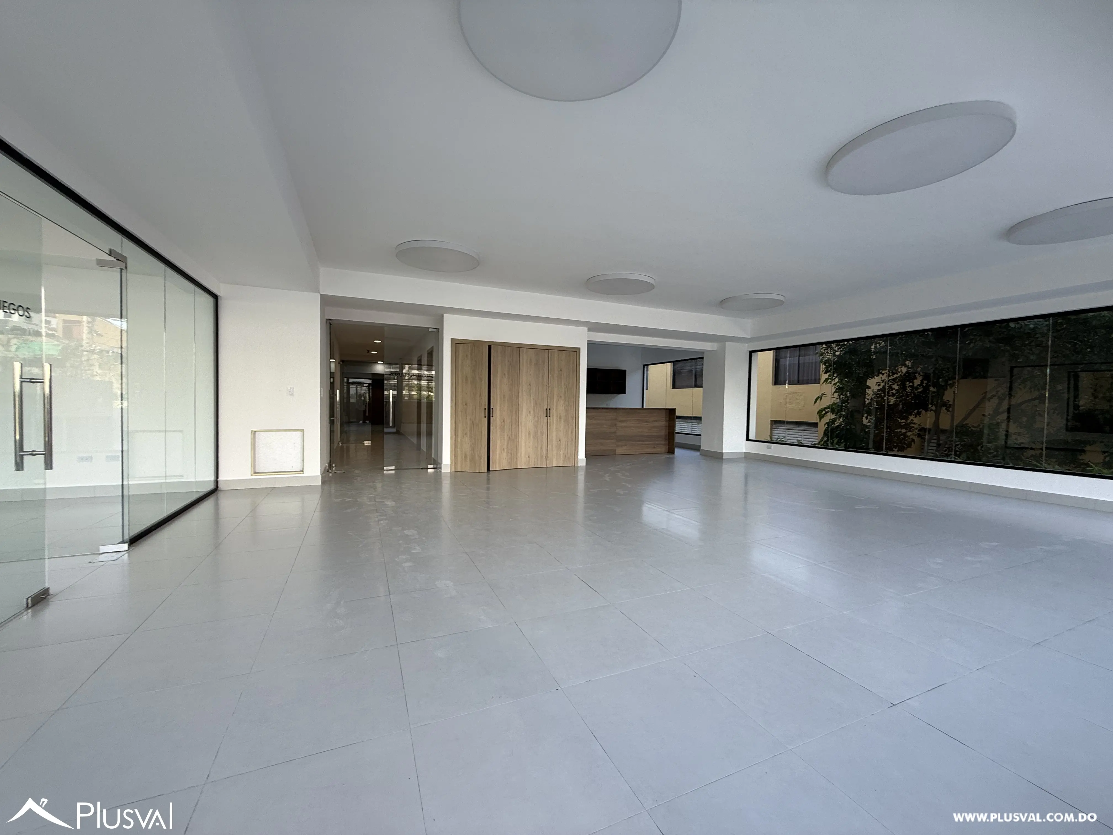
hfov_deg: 102.1
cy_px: 418
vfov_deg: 85.7
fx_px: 450
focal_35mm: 14
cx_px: 556
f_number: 2.2
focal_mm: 2.22
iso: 50
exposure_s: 1/122
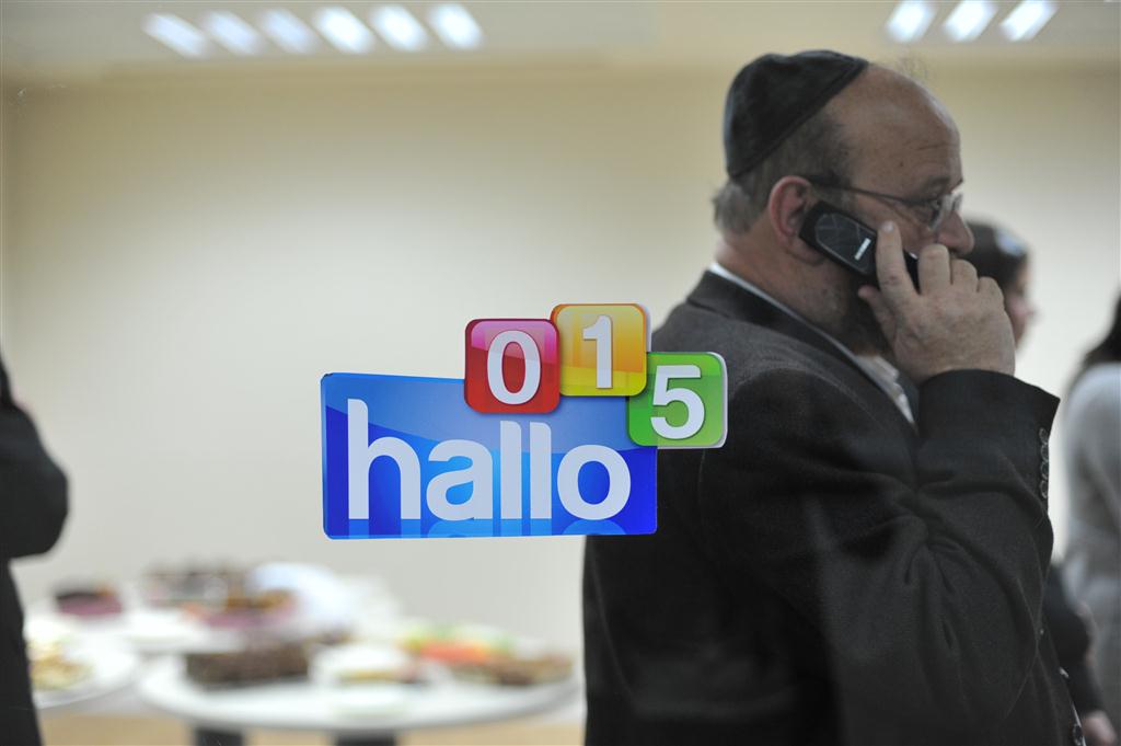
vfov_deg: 26.9
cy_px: 373
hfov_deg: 39.6
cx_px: 560
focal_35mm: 50
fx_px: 1556
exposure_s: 1/500
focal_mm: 50
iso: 1250
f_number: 2.2
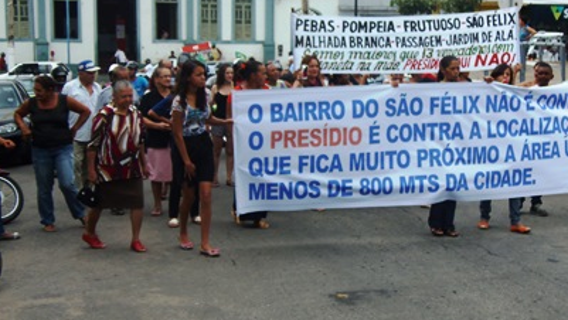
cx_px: 344
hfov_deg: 36.4
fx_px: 859
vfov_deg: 21.1
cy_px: 142
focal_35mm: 57
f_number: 3.6
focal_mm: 7.8
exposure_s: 1/320
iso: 64
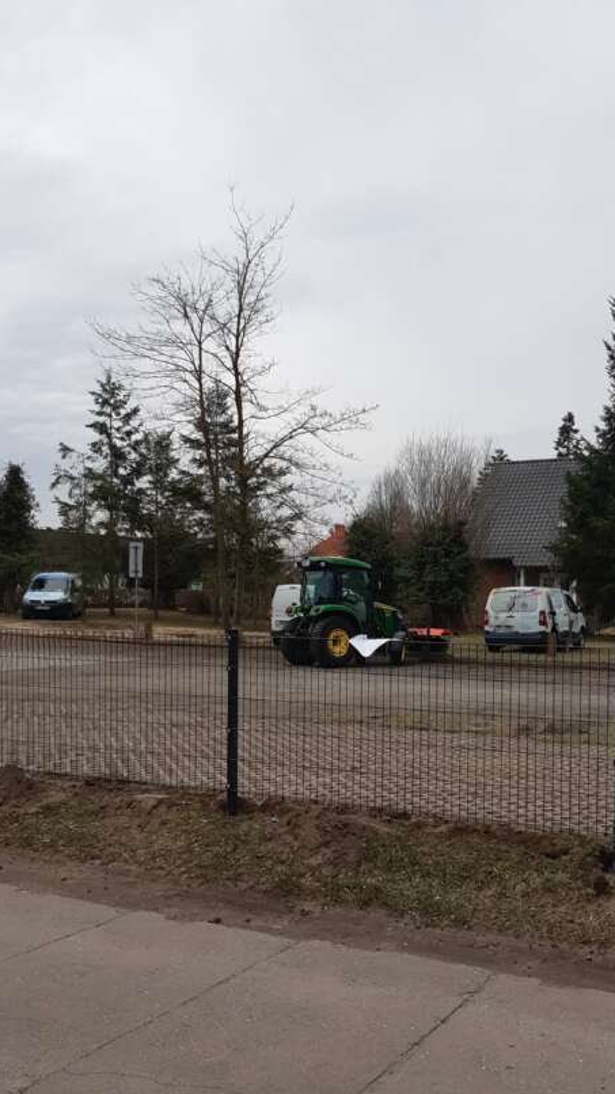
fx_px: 1044
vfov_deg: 54.9
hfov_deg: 32.7
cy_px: 649
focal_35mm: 36
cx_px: 365
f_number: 1.7
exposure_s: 1/372
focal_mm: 3.92
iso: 40
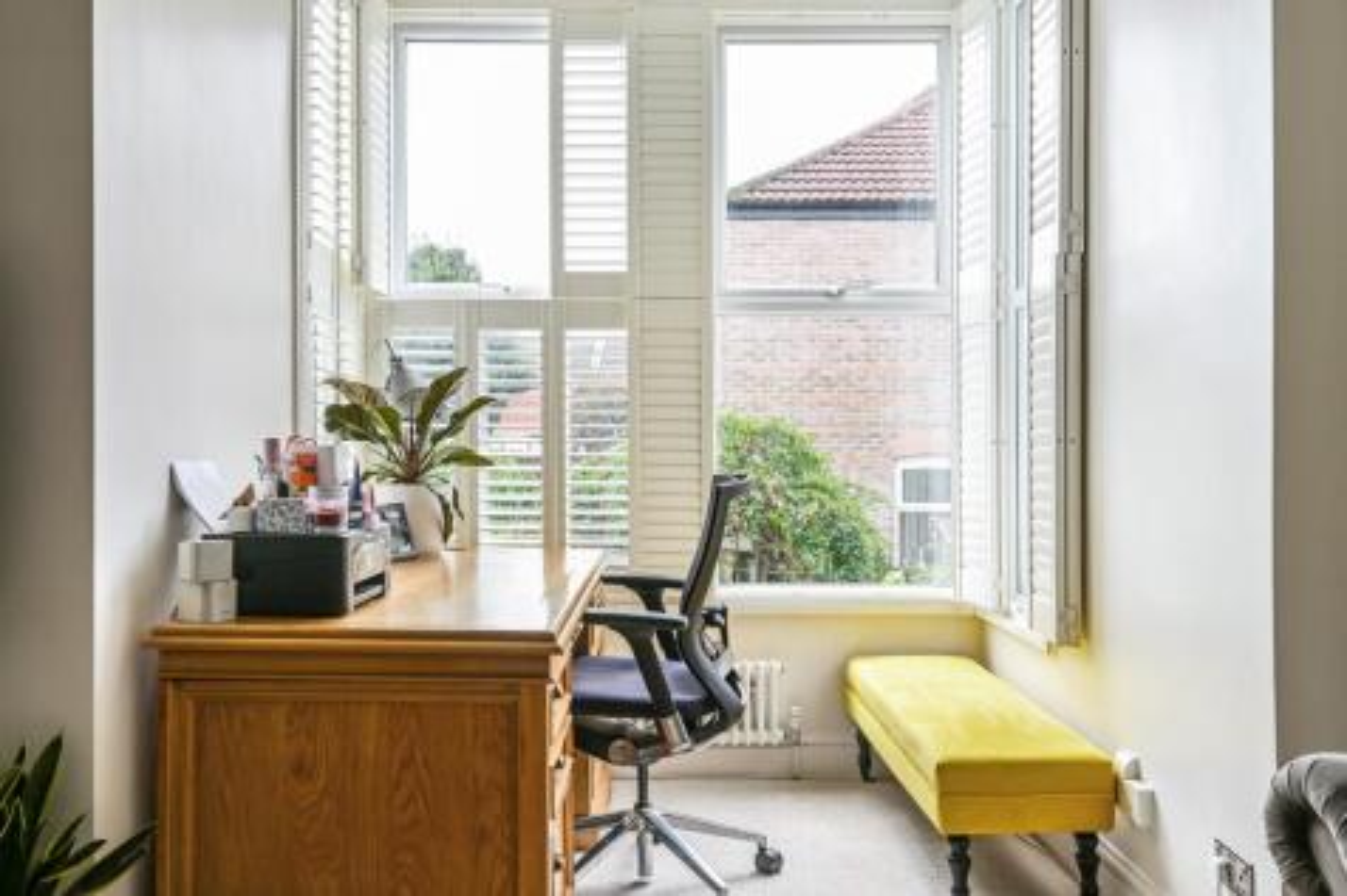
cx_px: 674
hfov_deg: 61.9
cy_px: 448
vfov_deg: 43.6
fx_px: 1122
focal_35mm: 30
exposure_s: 1/13
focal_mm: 30
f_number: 7.1
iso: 100
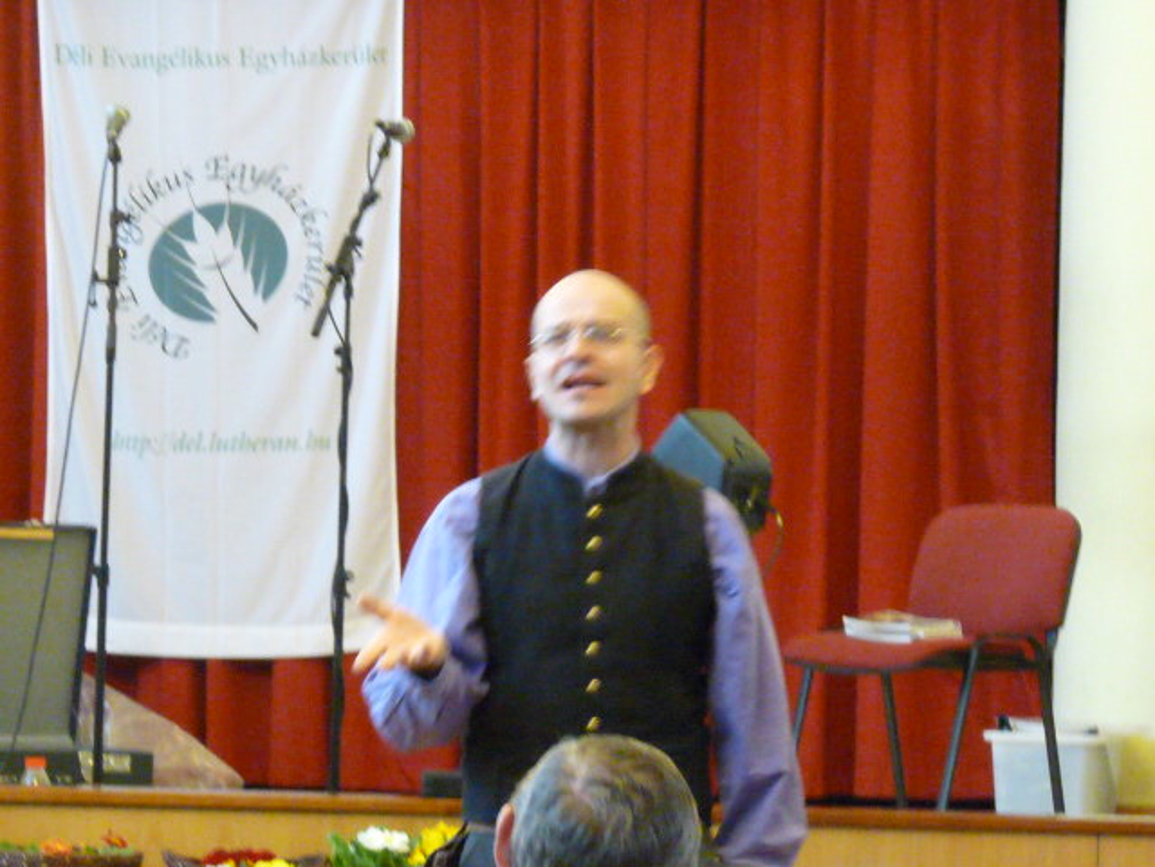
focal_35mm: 188
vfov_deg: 7.9
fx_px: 6273
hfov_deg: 10.5
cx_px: 578
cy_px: 434
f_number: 3.6
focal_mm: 19.4
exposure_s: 1/20
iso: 800
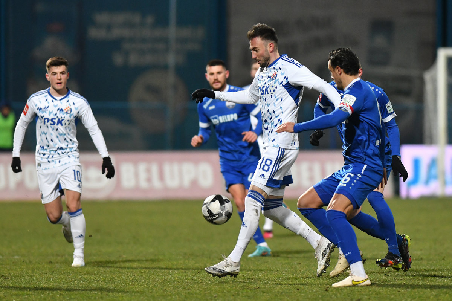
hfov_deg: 6.9
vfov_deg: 4.6
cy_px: 150
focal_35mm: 300
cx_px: 226
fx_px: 3765
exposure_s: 1/1250
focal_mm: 300
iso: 2500
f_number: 3.2
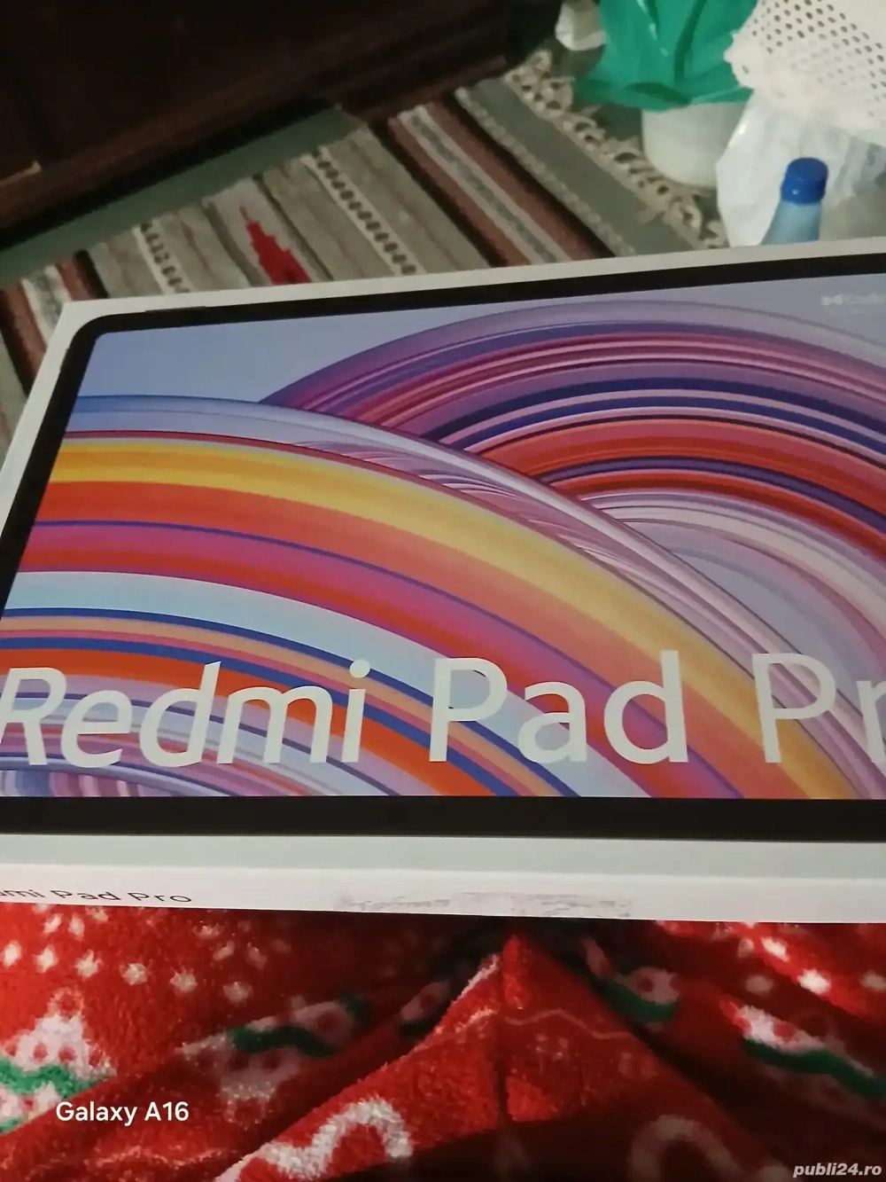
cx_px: 443
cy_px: 591
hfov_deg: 53.1
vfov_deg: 67.3
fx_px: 887
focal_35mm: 26
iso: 1000
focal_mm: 3.98
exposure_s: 1/16.7
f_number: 1.8
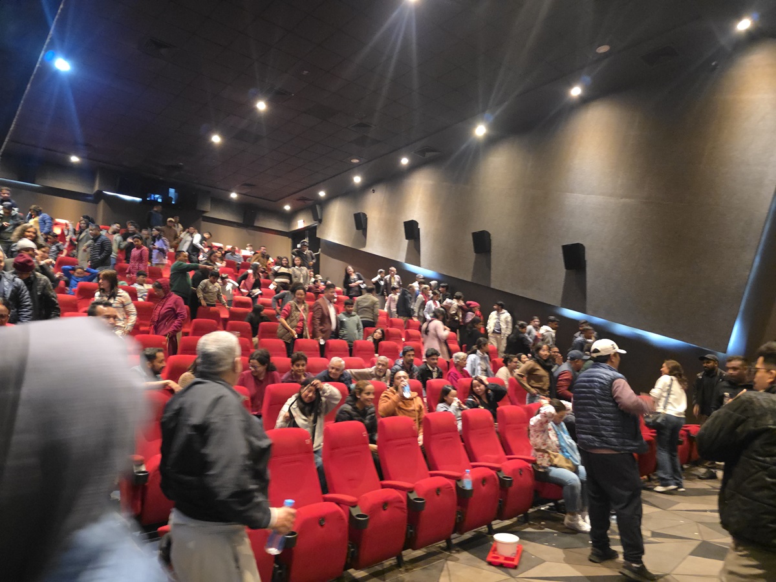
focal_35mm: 23
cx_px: 388
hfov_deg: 73.9
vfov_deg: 58.9
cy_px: 291
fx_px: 516
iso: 1600
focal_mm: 6.3
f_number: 1.7
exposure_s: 1/24
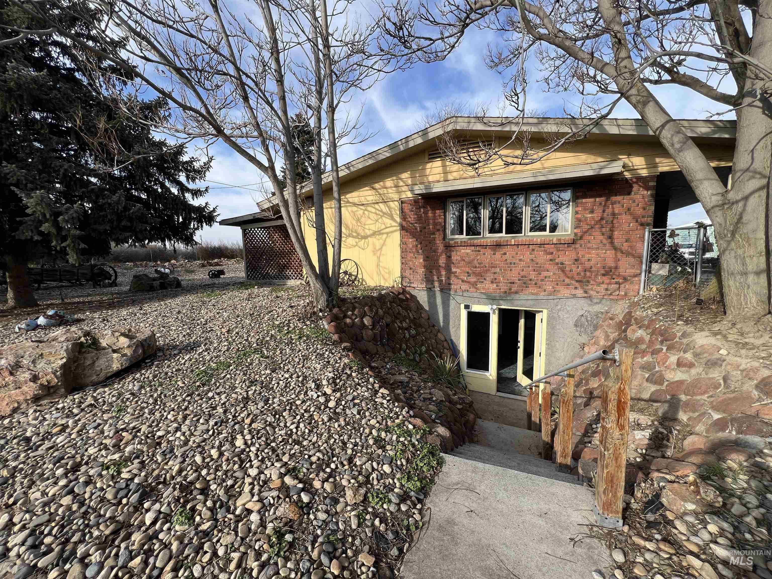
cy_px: 290
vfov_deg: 89.9
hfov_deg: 106.2
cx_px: 386
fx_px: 290
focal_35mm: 13
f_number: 1.8
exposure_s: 1/803
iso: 32
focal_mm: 1.57
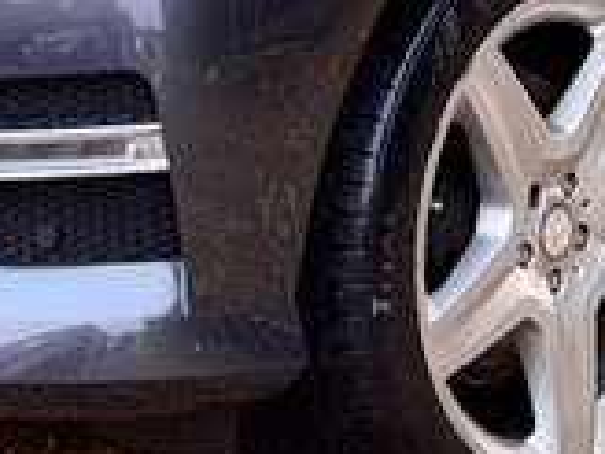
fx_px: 4090
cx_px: 432
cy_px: -78
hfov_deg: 8.5
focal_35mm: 234
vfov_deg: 6.3
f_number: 1.78
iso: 500
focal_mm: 6.76
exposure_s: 1/33
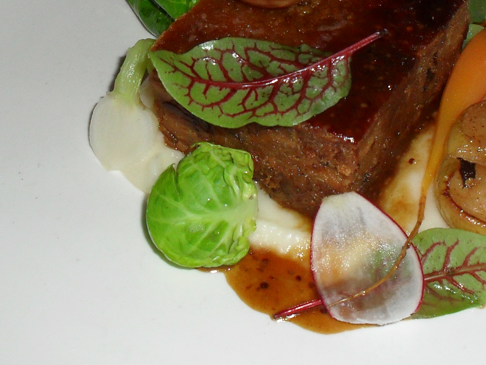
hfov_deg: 24.3
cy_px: 51
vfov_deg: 18.2
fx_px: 1123
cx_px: 305
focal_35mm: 80
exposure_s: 1/45
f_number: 3.2
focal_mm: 6.3
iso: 200
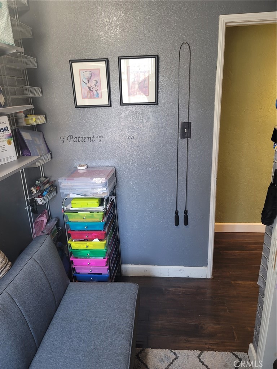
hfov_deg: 54.9
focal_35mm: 25
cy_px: 184
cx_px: 138
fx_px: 267
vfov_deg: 69.4
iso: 200
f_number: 1.8
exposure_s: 1/40
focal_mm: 7
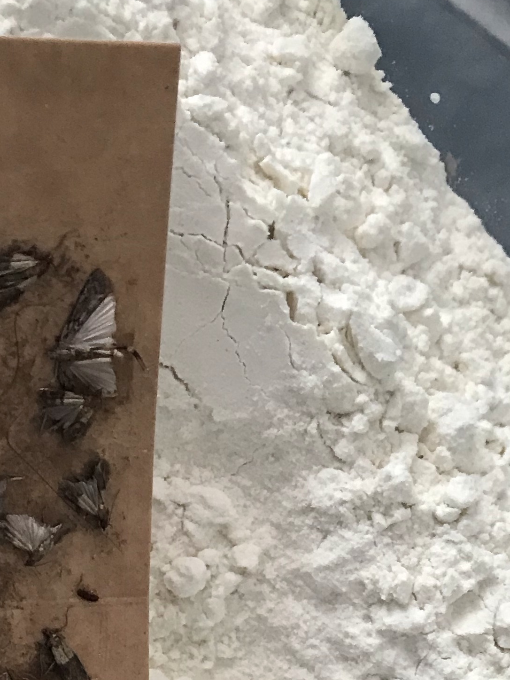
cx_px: 63
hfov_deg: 18.6
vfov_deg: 22.7
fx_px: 1532
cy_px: 843
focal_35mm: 78
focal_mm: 3.99
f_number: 1.8
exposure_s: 1/17
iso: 50
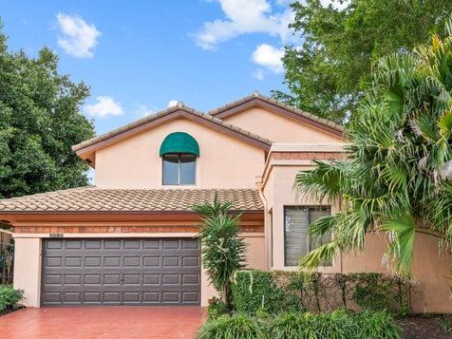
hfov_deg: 56.9
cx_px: 232
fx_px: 417
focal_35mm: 32
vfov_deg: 43.3
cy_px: 237
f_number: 8
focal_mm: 16.5
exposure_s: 1/30
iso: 200
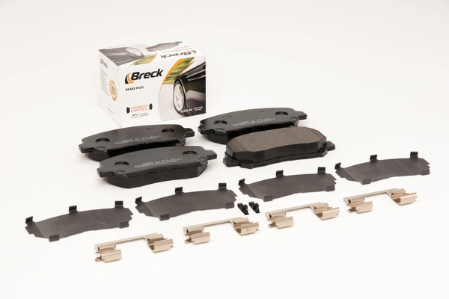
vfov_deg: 13.0
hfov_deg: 19.5
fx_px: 1309
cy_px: 150
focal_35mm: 105
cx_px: 224
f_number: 11
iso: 100
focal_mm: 70
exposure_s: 1/200
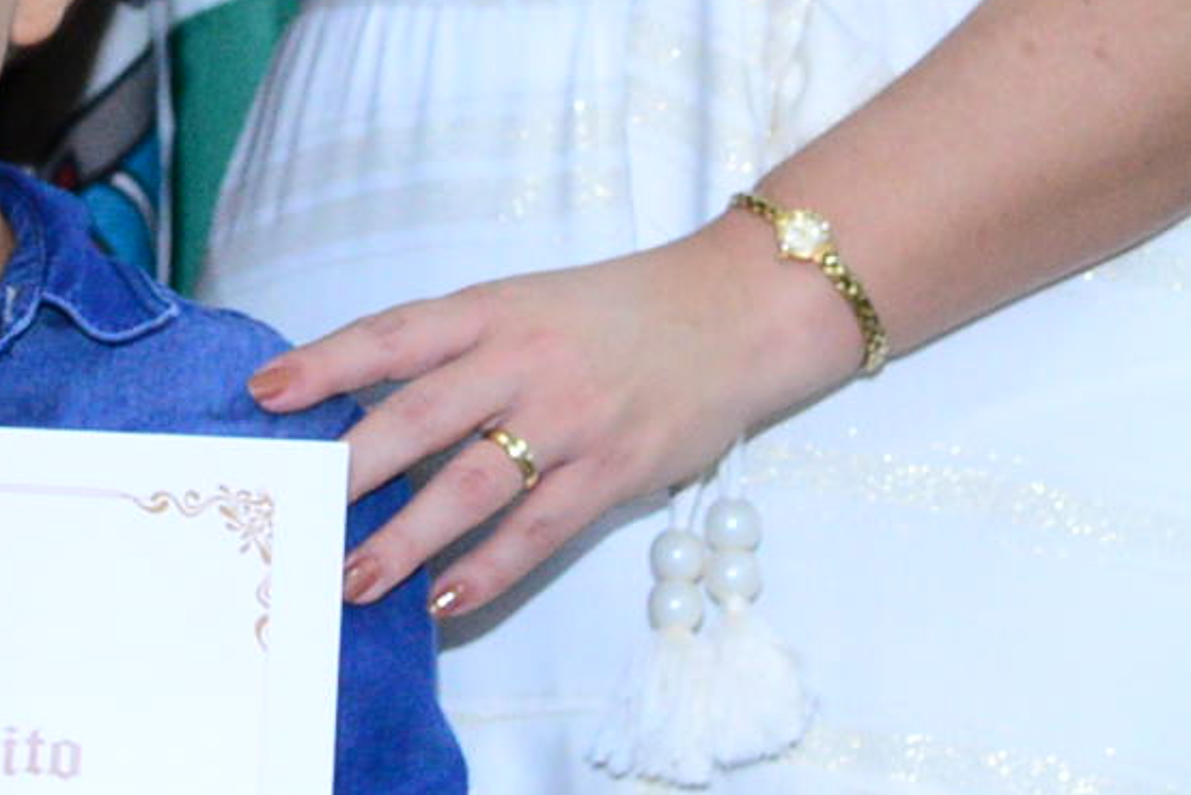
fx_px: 8636
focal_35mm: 261
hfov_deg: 7.8
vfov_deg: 5.2
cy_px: -364
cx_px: -470
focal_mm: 48
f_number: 4
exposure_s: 1/125
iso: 2500
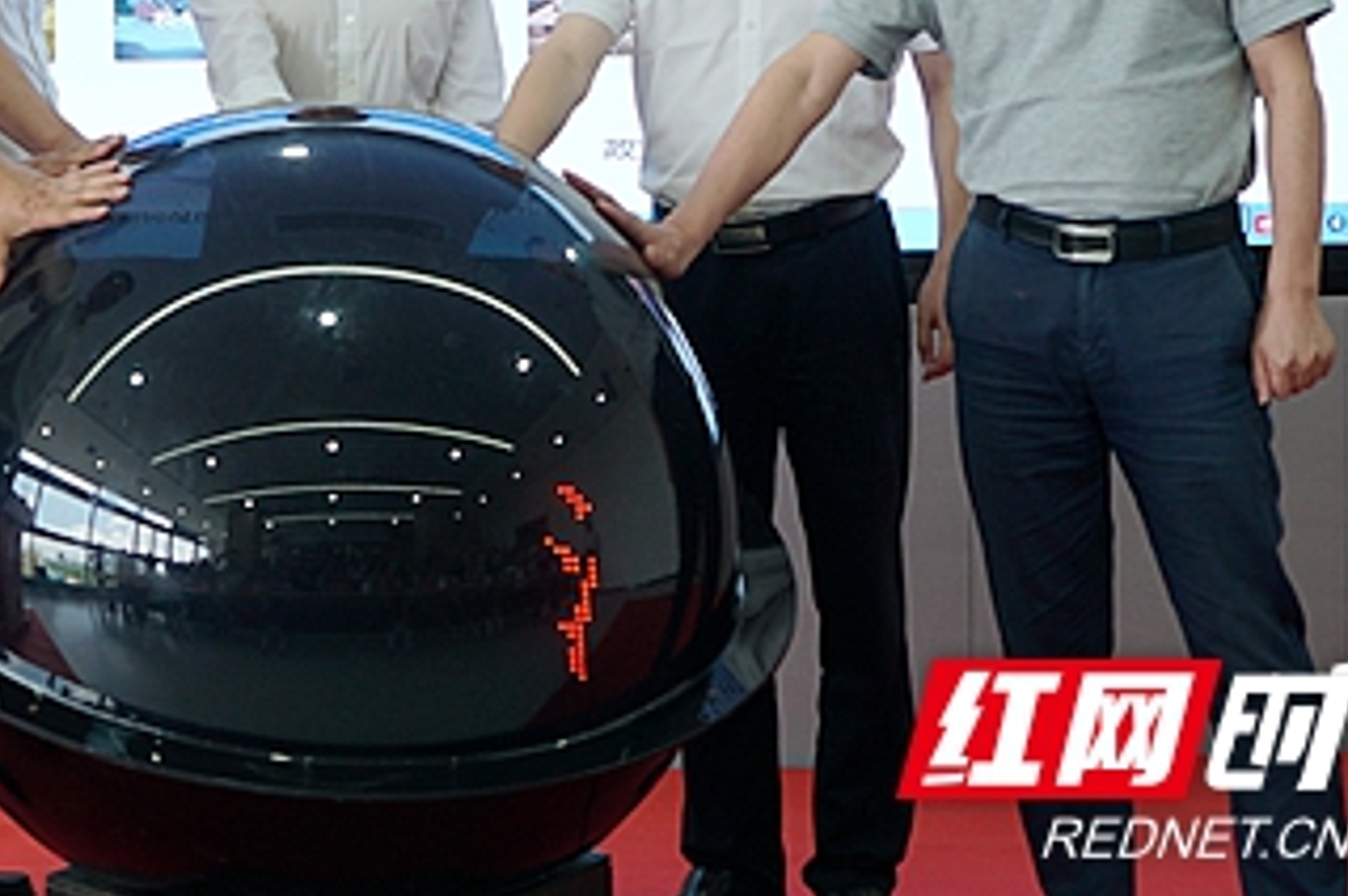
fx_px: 3030
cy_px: 59
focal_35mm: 81
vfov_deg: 16.6
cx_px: 334
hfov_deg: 24.8
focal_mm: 43
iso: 200
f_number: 4
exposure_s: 1/60
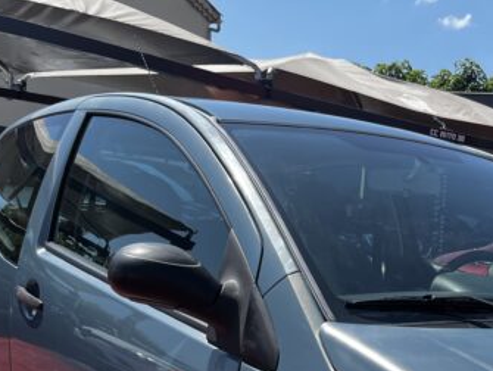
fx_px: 884
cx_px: 450
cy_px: 440
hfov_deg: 29.8
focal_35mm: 62
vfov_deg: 22.0
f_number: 1.6
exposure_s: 1/1695
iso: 50
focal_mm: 5.1
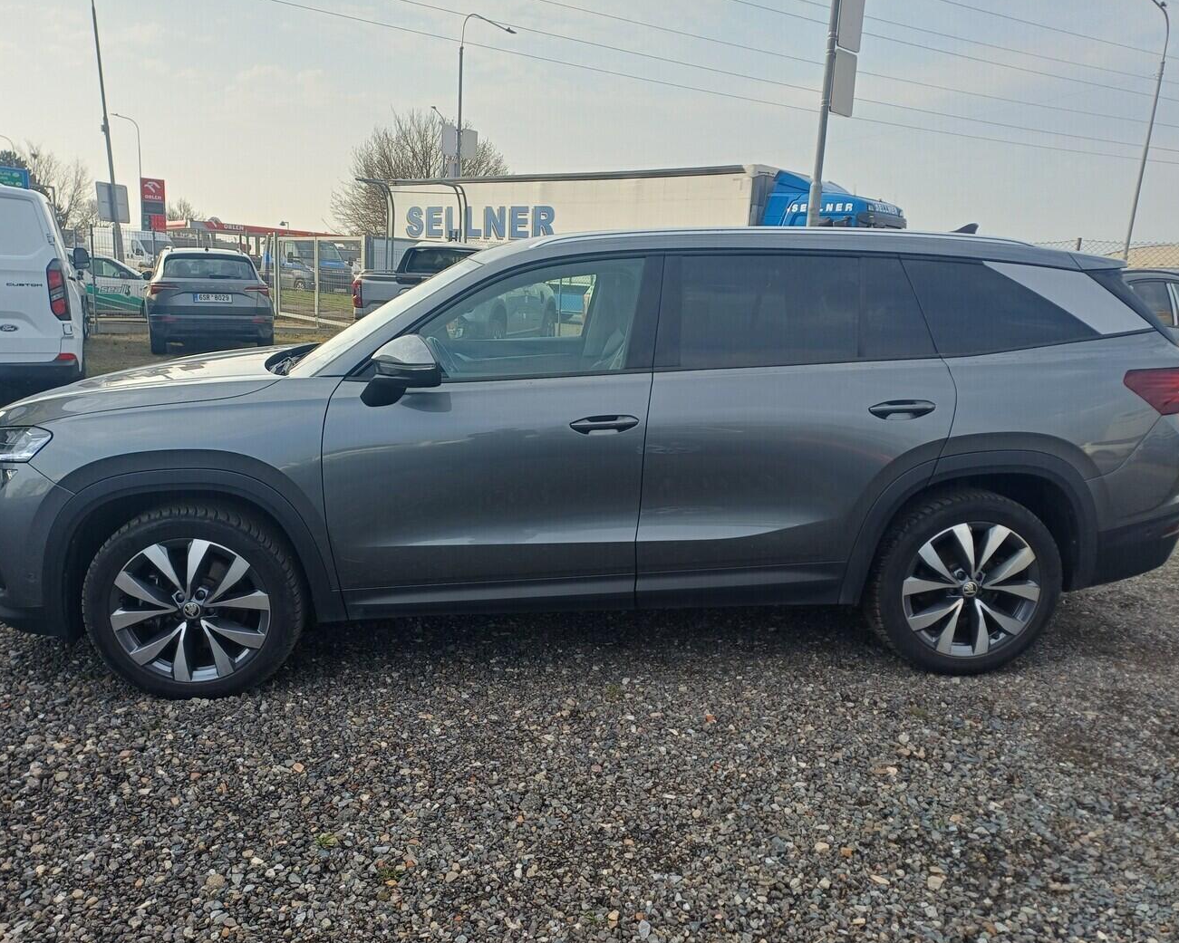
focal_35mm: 27
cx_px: 562
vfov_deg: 53.2
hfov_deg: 64.0
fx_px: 942
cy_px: 479
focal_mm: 4.65
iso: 50
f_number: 1.8
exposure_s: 1/507
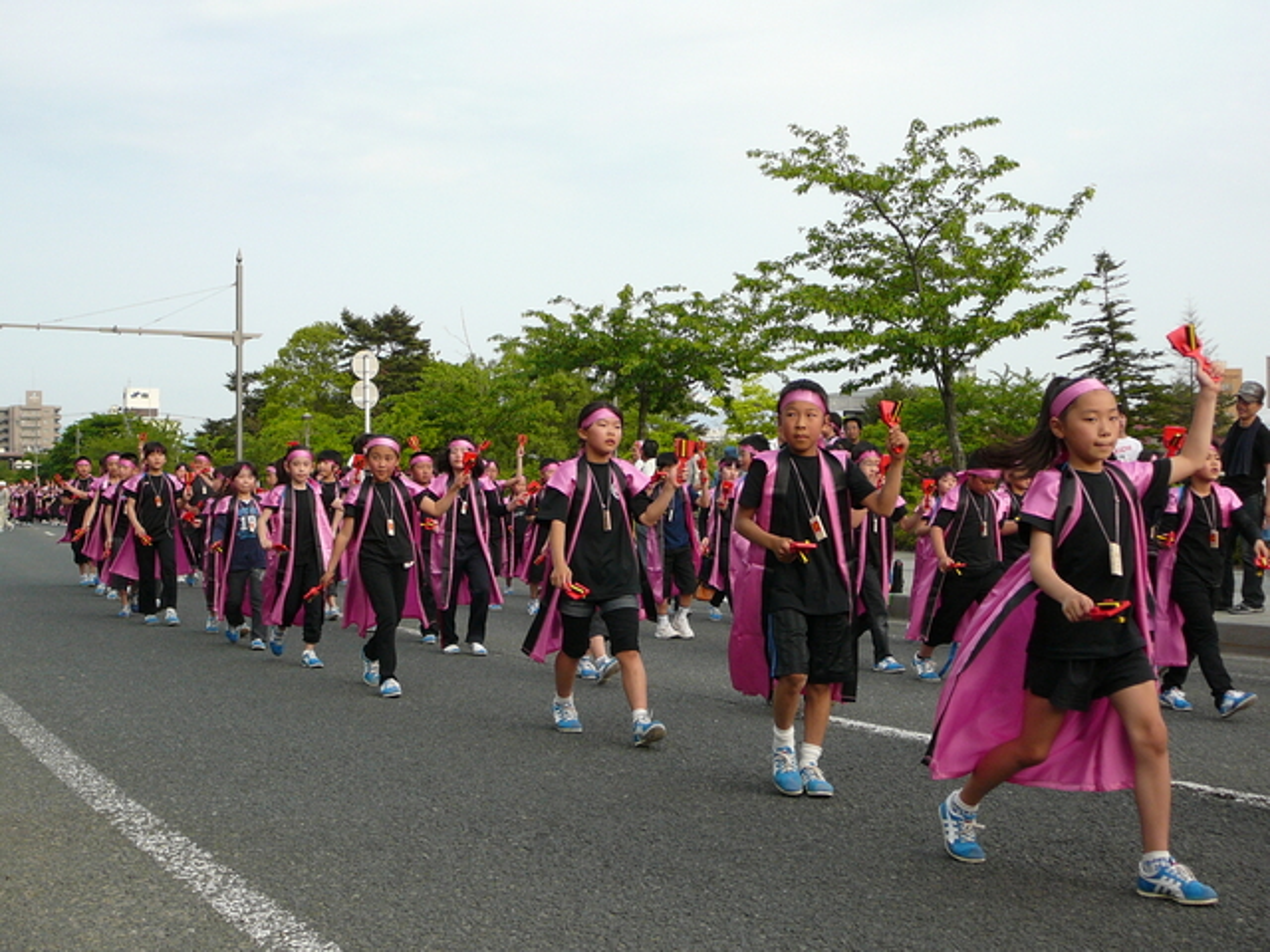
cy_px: 476
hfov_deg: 40.4
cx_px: 635
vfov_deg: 30.9
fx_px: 1724
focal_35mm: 47
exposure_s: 1/500
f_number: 3.3
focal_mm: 7
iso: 100
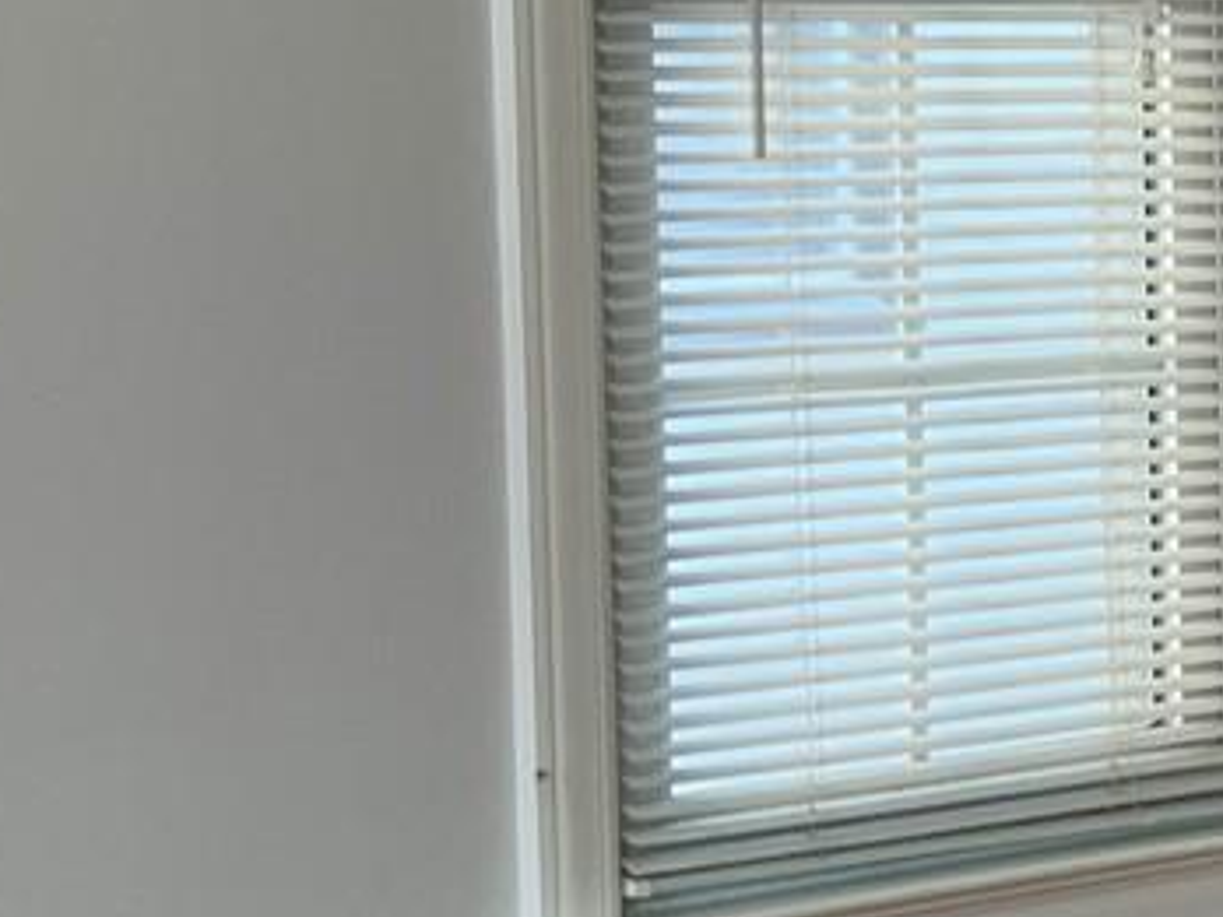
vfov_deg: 9.7
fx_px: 5406
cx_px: 3040
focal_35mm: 153
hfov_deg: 10.8
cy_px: 299
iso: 40
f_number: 1.5
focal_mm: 5.7
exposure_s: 1/120
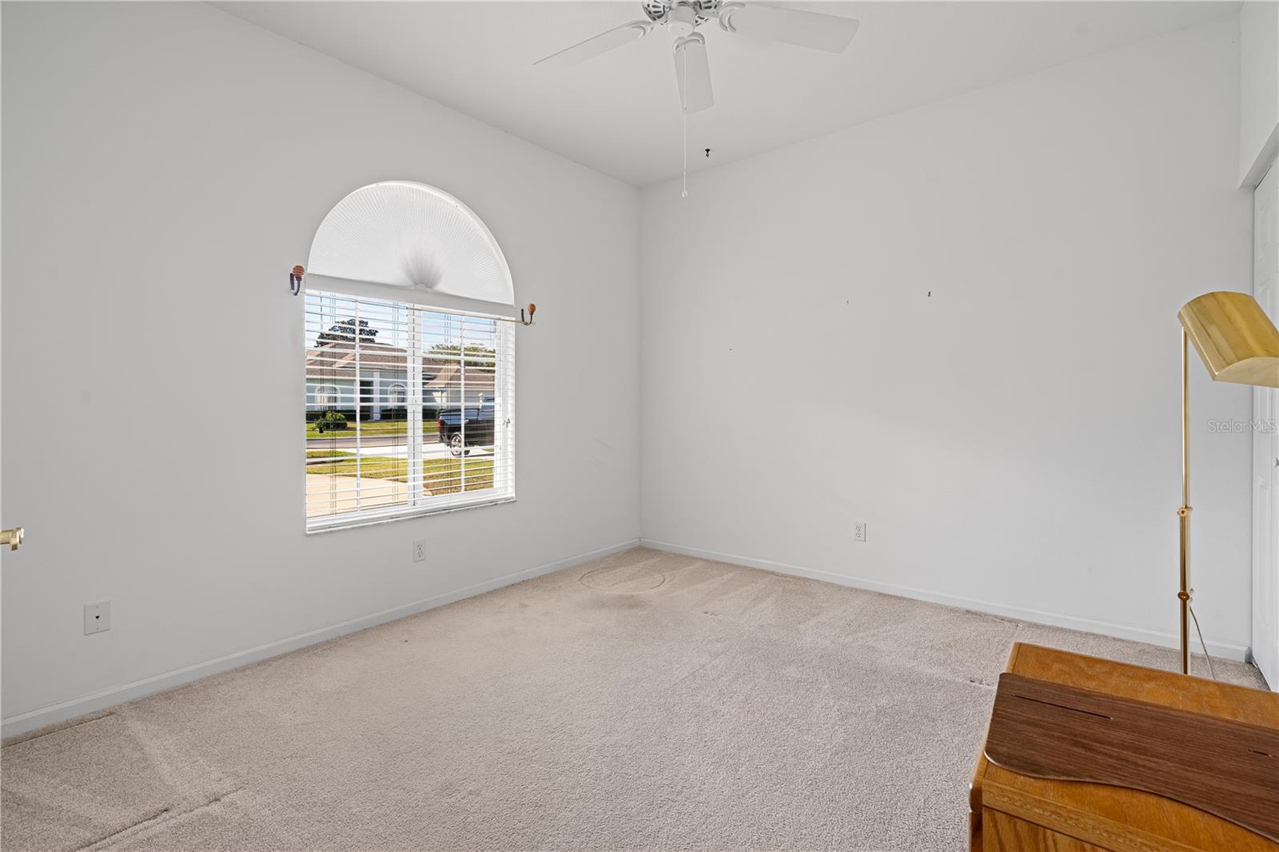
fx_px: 568
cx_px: 640
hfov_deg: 96.7
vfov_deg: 73.7
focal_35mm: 16
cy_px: 426
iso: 400
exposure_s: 1/1000
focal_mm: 16
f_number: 8
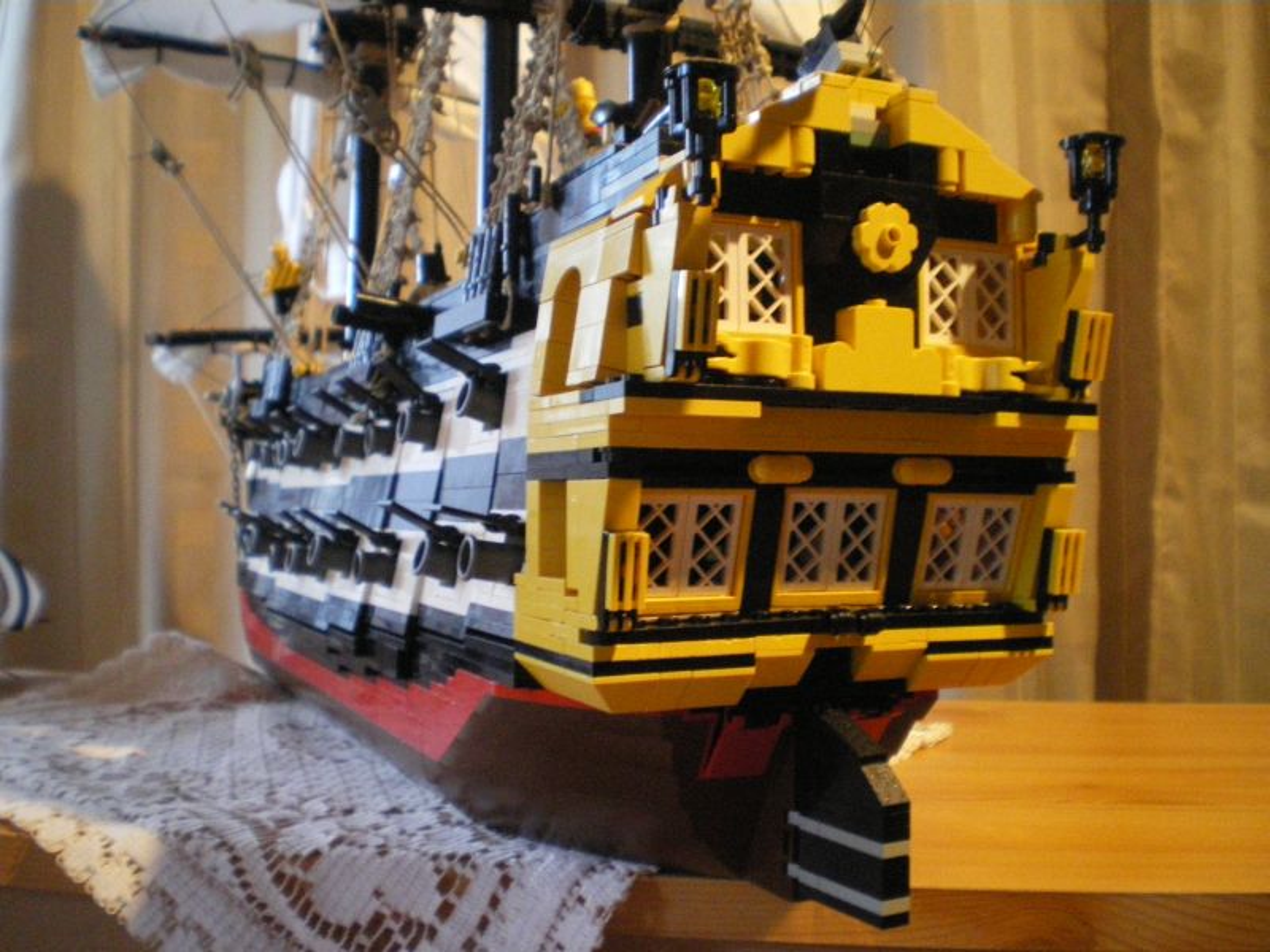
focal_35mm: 36
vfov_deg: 39.7
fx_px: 1321
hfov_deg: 51.4
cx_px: 635
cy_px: 476
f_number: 3.1
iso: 800
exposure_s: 1/8
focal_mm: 6.3
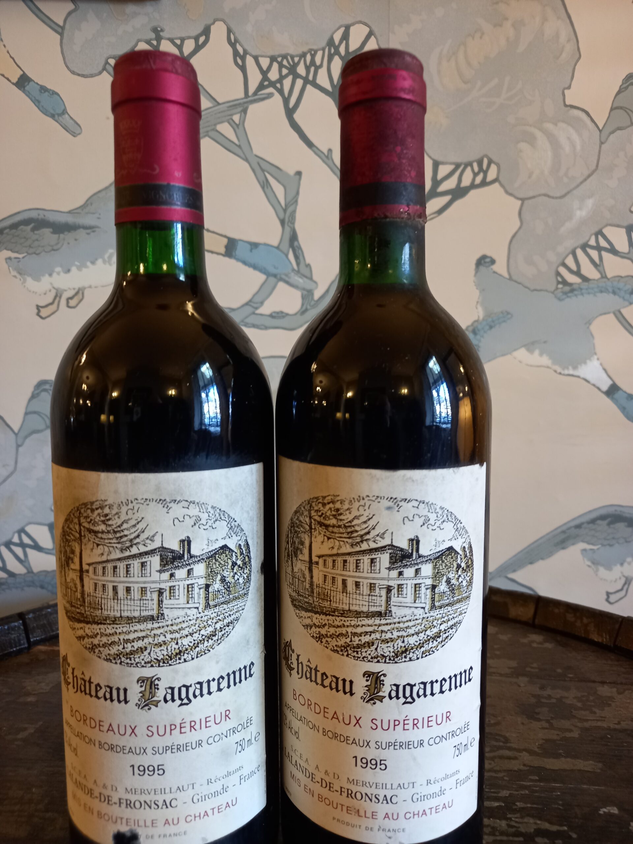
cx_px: 316
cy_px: 422
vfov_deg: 69.4
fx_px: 610
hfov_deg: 54.9
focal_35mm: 25
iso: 250
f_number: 2
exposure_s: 1/24
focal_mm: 4.6
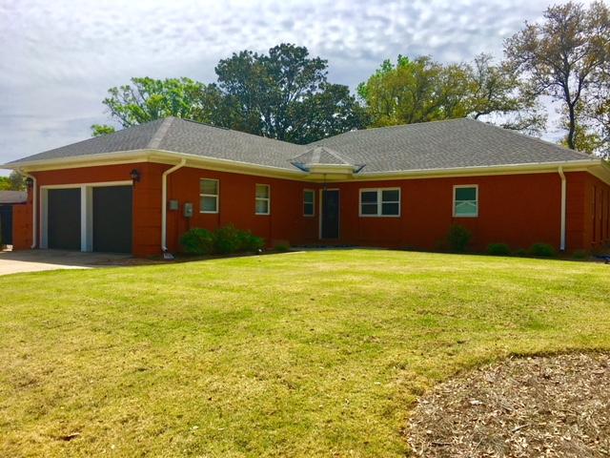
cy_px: 229
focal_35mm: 29
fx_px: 511
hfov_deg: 61.7
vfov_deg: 48.2
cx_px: 305
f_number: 2.2
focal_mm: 4.15
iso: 25
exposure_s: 1/2653
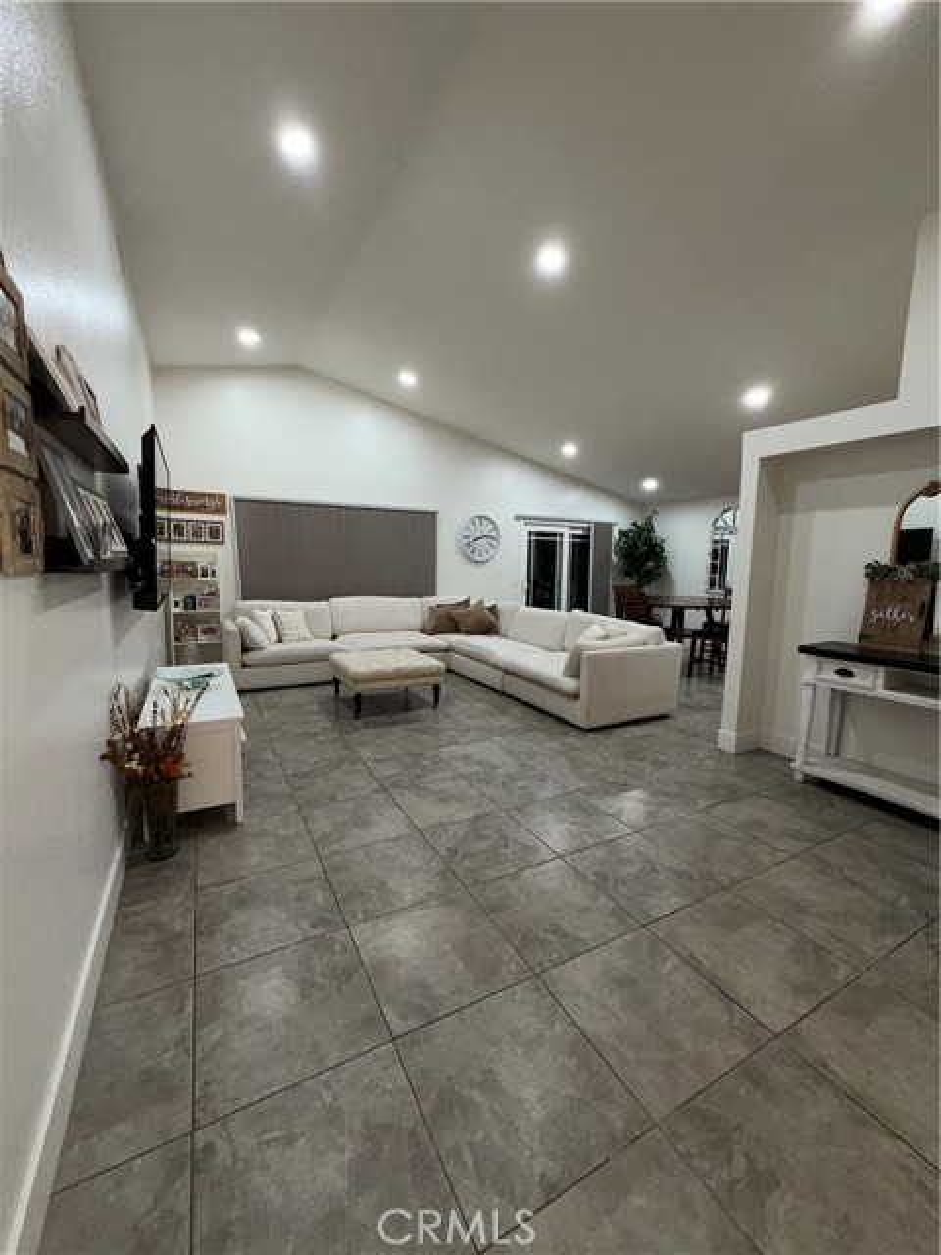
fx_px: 507
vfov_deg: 102.1
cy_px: 628
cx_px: 470
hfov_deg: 85.7
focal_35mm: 14
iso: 80
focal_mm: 2.22
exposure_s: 1/60
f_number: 2.2
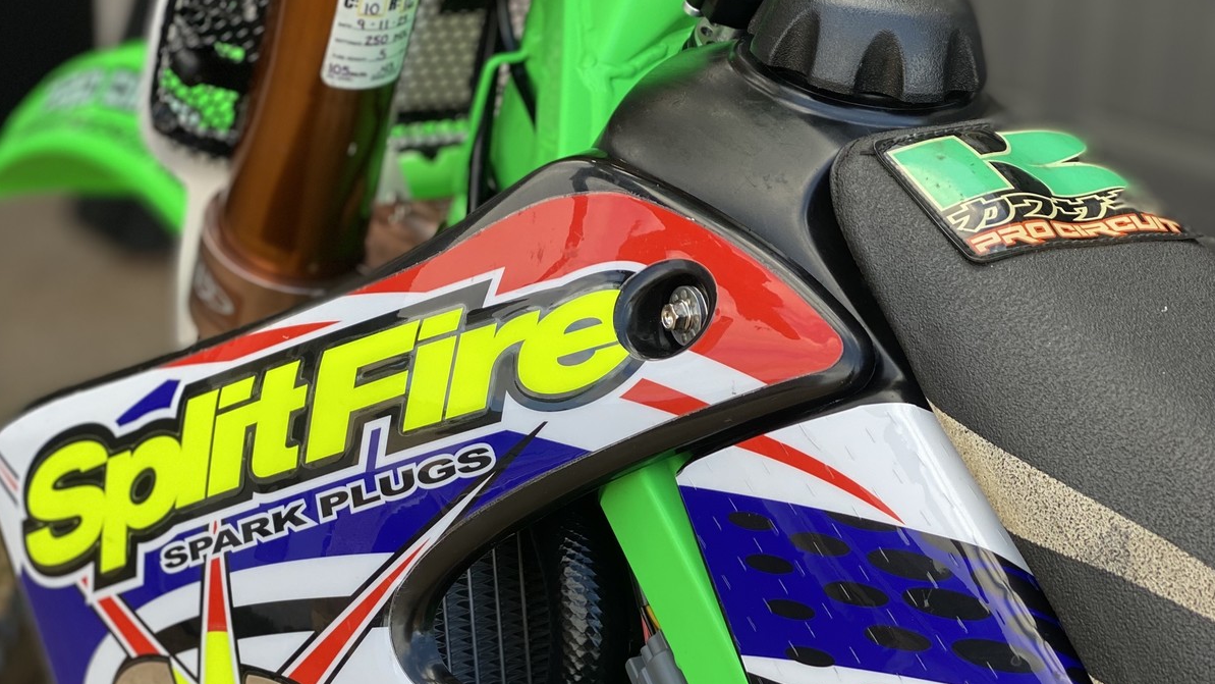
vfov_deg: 15.8
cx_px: 607
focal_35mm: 76
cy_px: 518
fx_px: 2448
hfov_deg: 27.9
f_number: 2
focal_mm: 6
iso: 20
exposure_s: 1/132
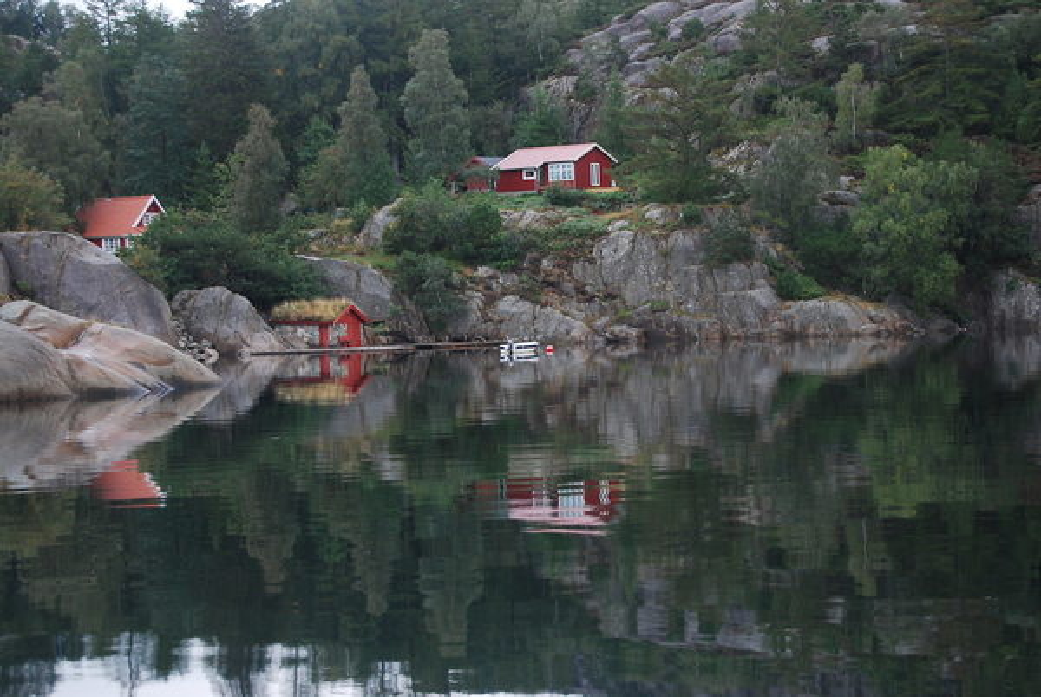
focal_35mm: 82
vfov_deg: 16.6
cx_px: 520
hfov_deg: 24.6
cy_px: 348
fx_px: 2389
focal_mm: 55
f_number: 5.6
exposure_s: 1/80
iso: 400
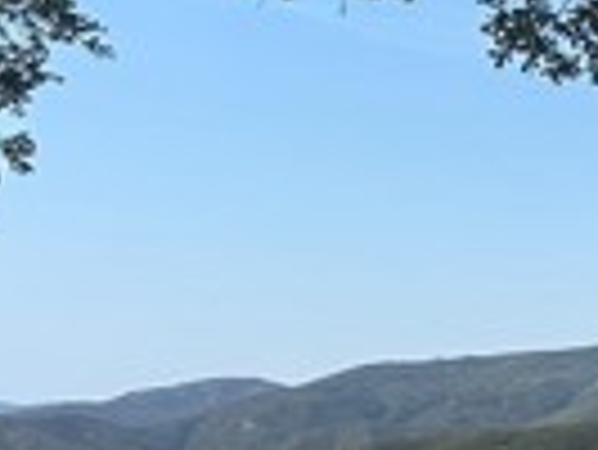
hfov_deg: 13.0
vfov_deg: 11.9
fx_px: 2161
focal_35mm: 125
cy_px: 320
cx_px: 1299
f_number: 1.5
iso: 50
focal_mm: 5.7
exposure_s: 1/3968
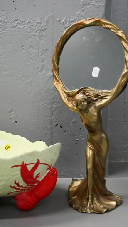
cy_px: 112
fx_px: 296
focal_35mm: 49
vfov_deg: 42.1
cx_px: 84
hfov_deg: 24.3
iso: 3200
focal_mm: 22
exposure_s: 1/100
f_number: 5.6
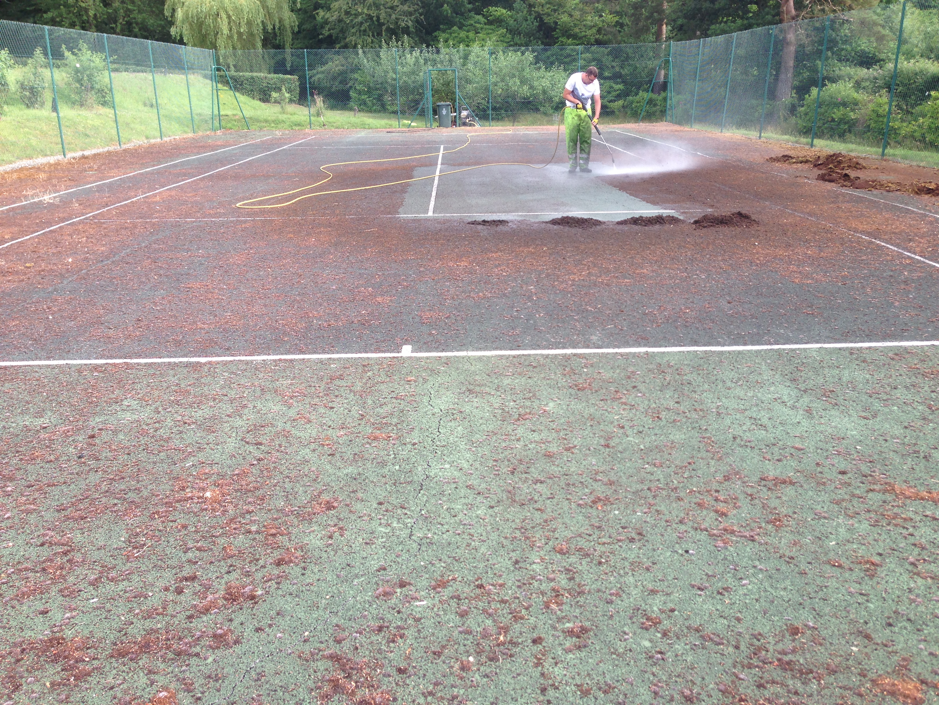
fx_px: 895
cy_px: 352
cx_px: 470
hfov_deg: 55.4
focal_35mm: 33
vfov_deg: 42.9
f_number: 2.4
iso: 50
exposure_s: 1/246
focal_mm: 4.13
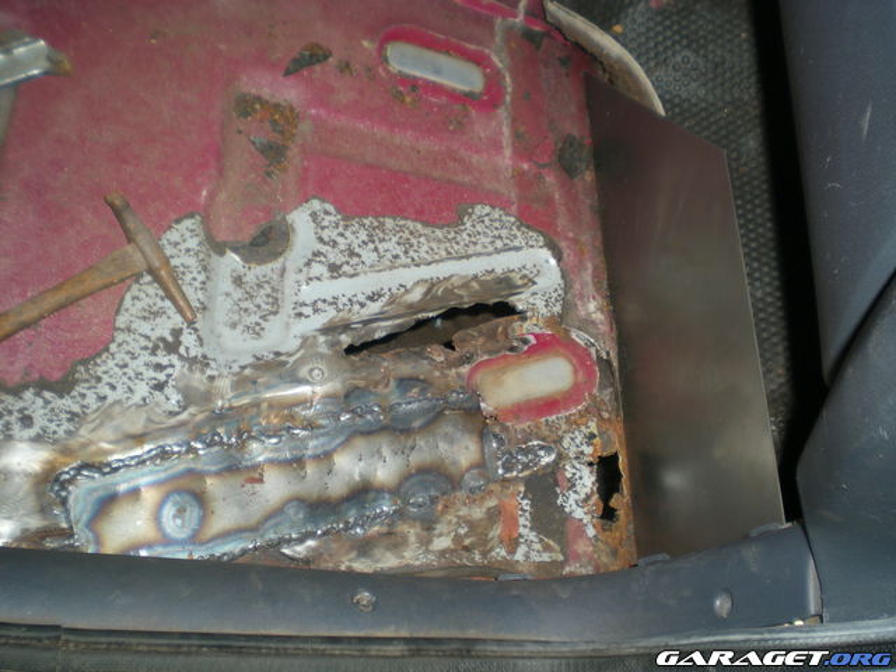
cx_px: 448
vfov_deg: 37.7
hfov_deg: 49.0
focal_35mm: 38
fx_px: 984
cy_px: 336
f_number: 3.1
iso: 50
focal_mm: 6.3
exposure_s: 1/60
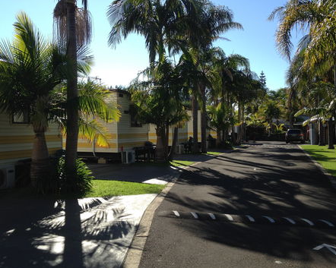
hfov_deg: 51.5
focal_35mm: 35
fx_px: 348
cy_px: 136
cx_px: 158
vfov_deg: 42.2
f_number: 2.4
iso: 50
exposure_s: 1/1106
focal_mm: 4.12
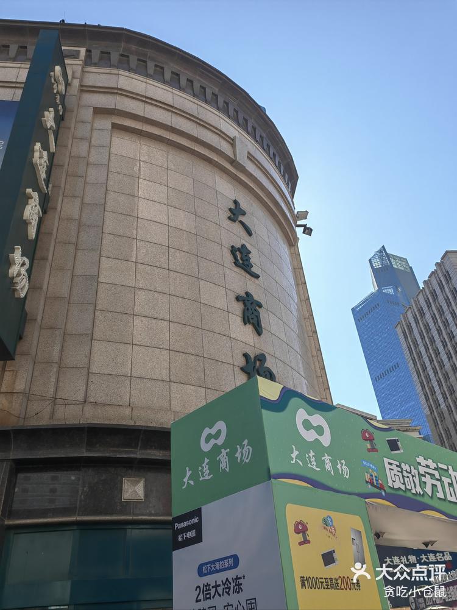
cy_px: 305
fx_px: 476
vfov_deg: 65.3
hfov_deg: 51.3
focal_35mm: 27
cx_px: 228
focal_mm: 5.54
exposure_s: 1/2500
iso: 50
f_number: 1.8
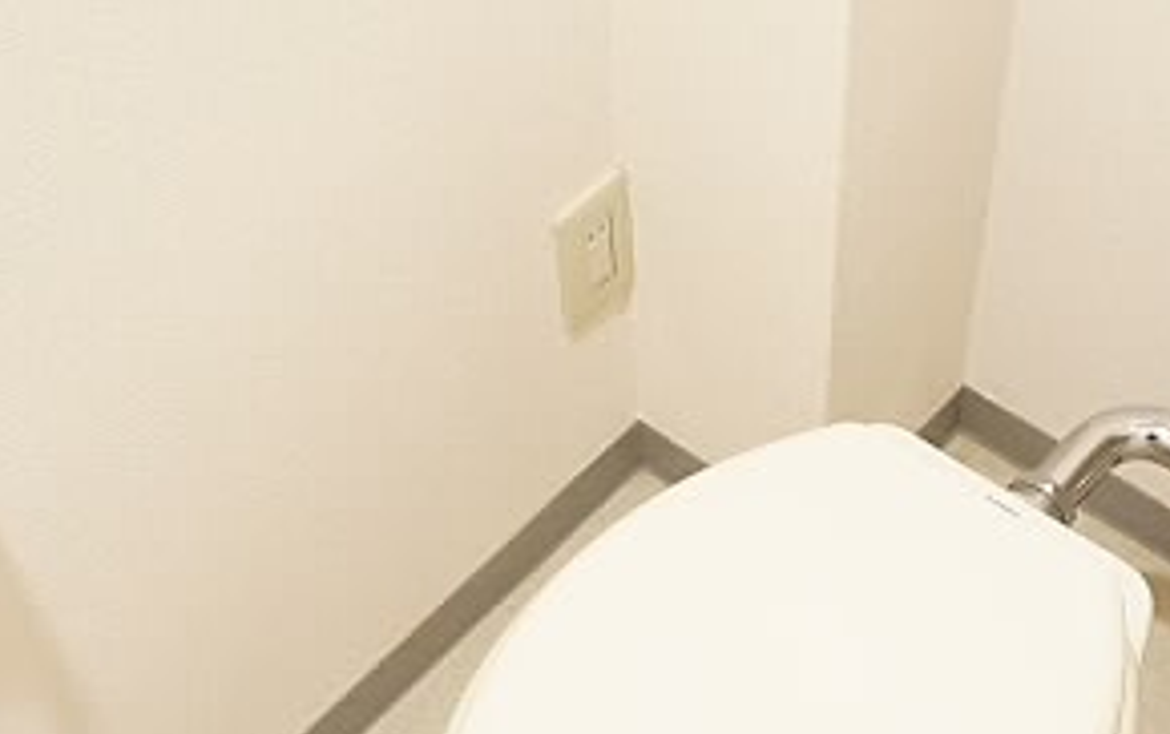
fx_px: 1947
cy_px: 706
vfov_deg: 20.8
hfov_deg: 33.2
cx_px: 744
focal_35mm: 61
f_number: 3.5
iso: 3200
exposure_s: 1/60
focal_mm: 16
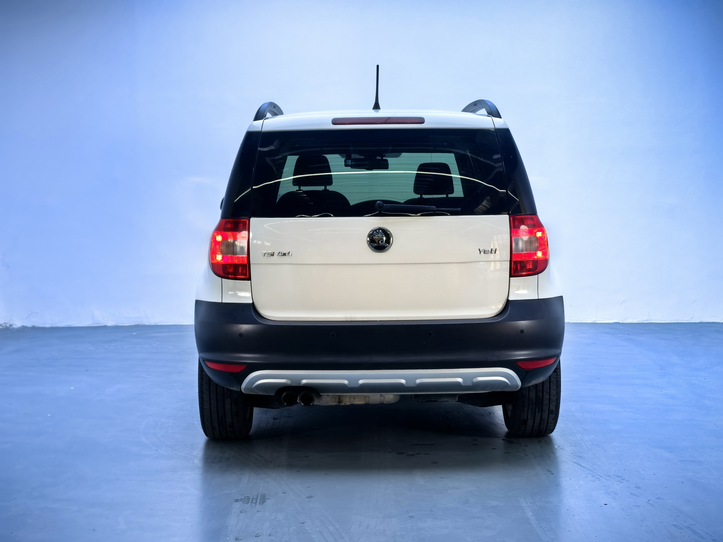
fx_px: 1149
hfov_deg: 34.9
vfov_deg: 26.6
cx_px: 360
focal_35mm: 55
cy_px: 276
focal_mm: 5.75
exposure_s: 1/122
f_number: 2
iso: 50
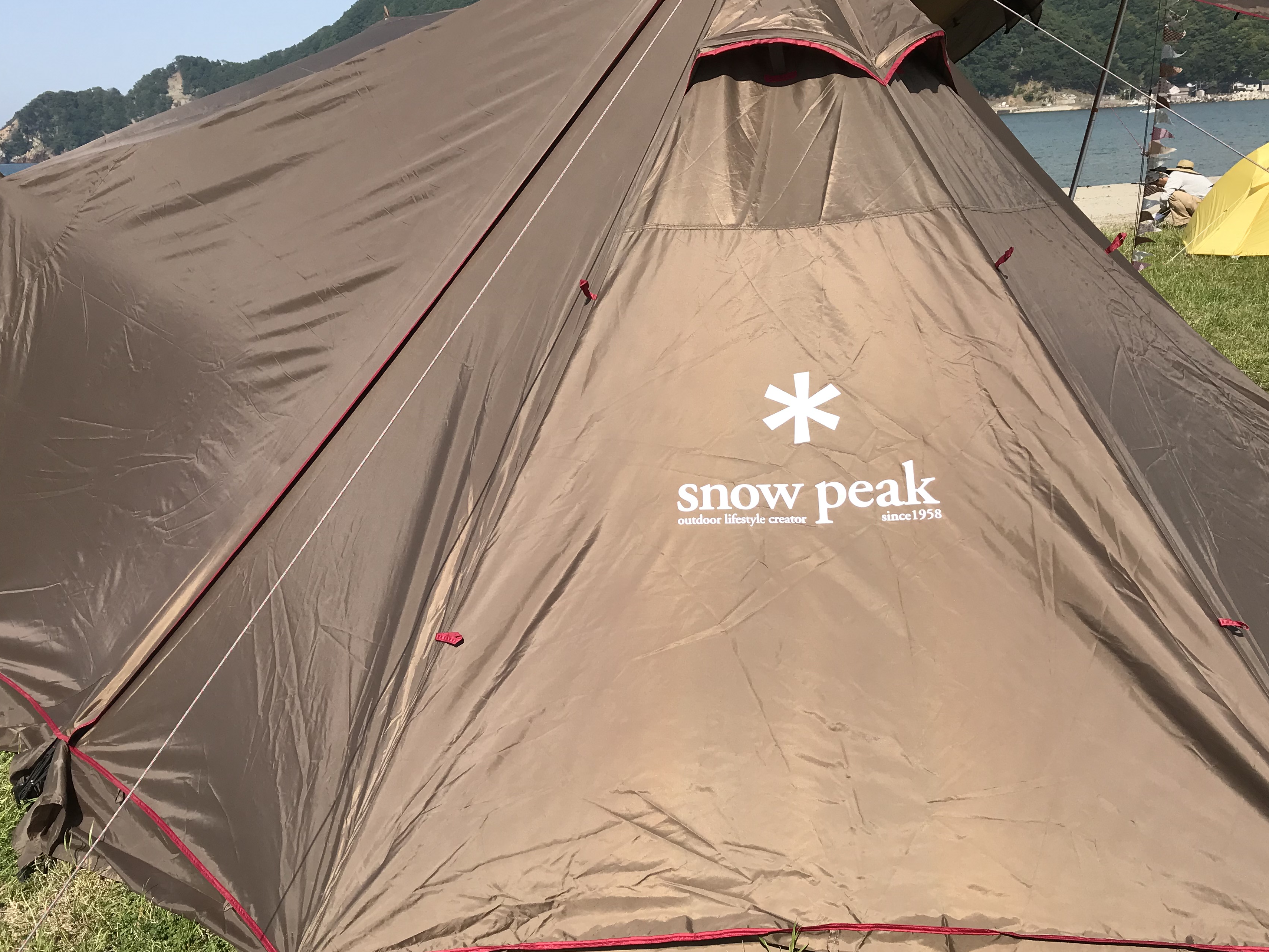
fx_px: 1210
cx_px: 631
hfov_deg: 55.4
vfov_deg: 42.9
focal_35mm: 33
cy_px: 486
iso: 20
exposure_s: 1/2457
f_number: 1.8
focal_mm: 3.99
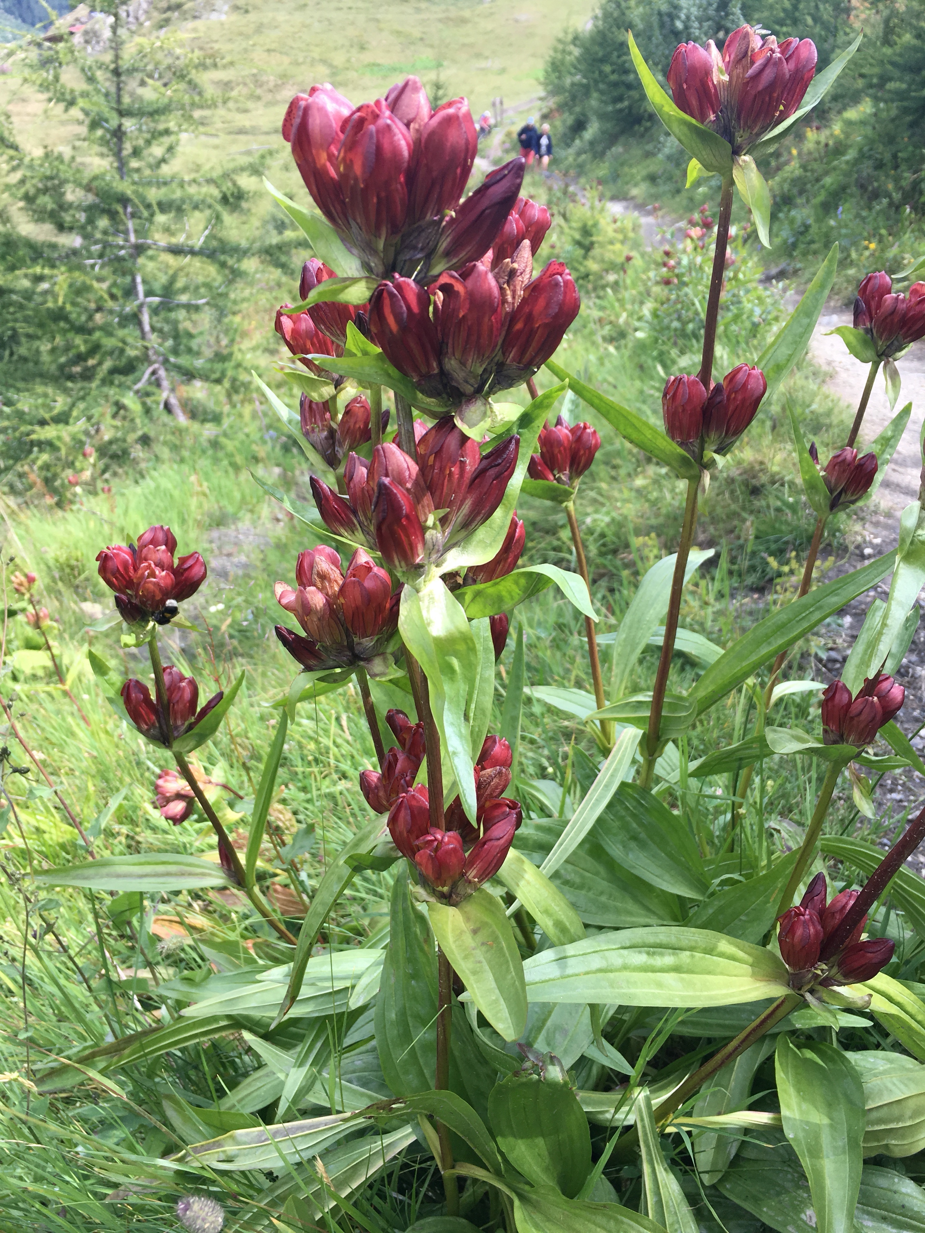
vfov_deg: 61.7
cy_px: 616
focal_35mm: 29
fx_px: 1033
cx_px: 462
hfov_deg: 48.2
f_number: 2.2
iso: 25
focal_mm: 4.15
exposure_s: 1/366
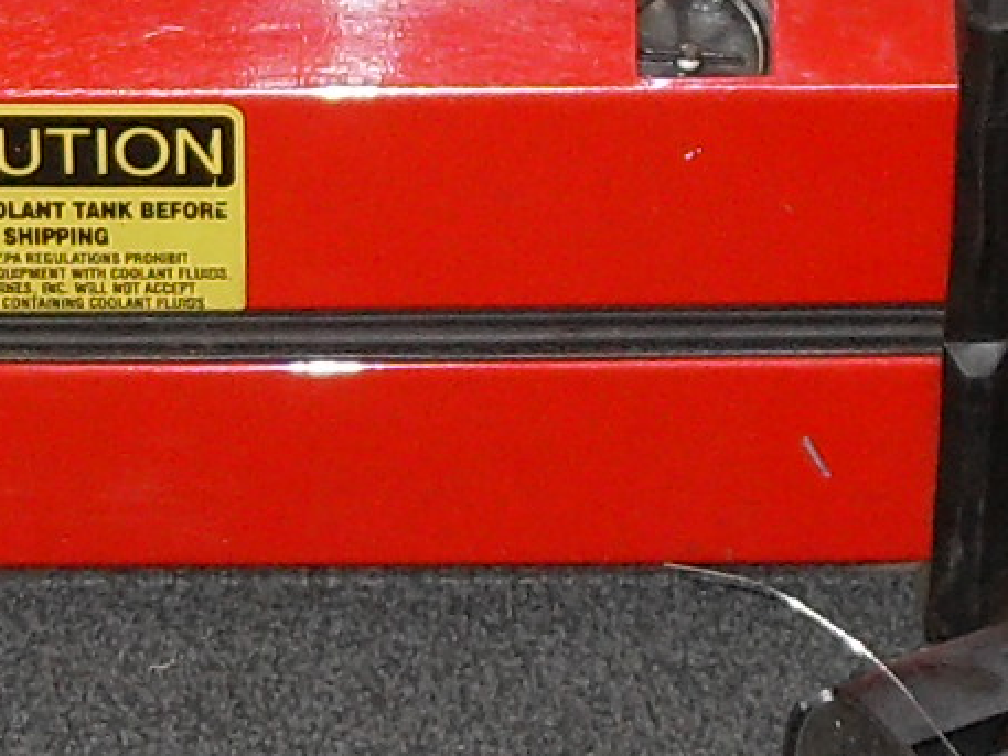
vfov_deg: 7.0
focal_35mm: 210
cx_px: 443
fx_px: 6117
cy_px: -31
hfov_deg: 9.4
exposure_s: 1/45
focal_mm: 6.3
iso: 120
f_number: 2.8
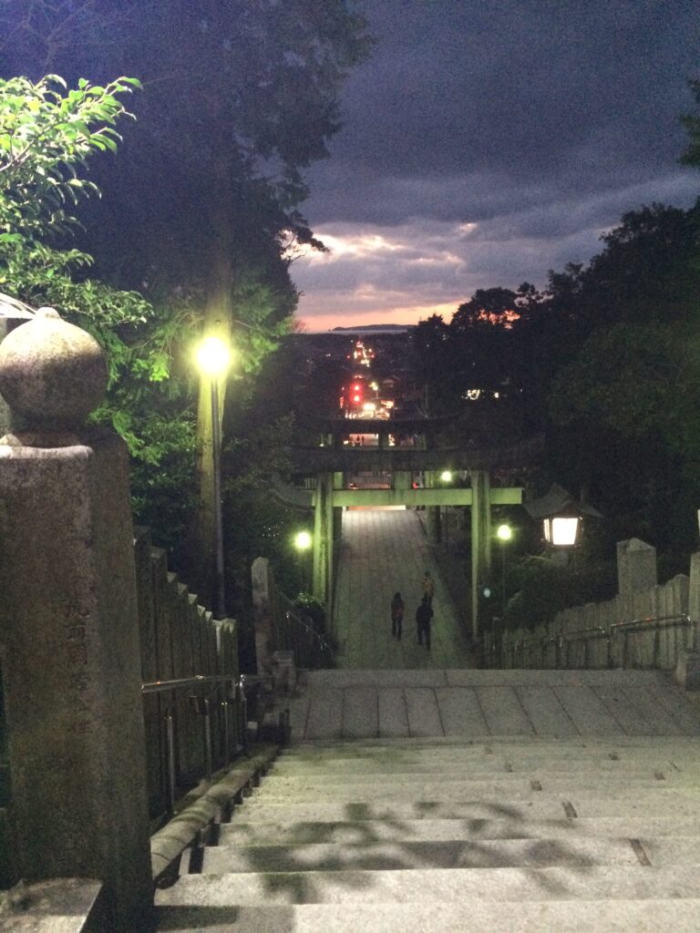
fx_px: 782
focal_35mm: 29
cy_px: 466
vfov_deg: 61.7
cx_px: 350
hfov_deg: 48.2
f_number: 2.2
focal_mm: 4.15
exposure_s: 1/15
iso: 400
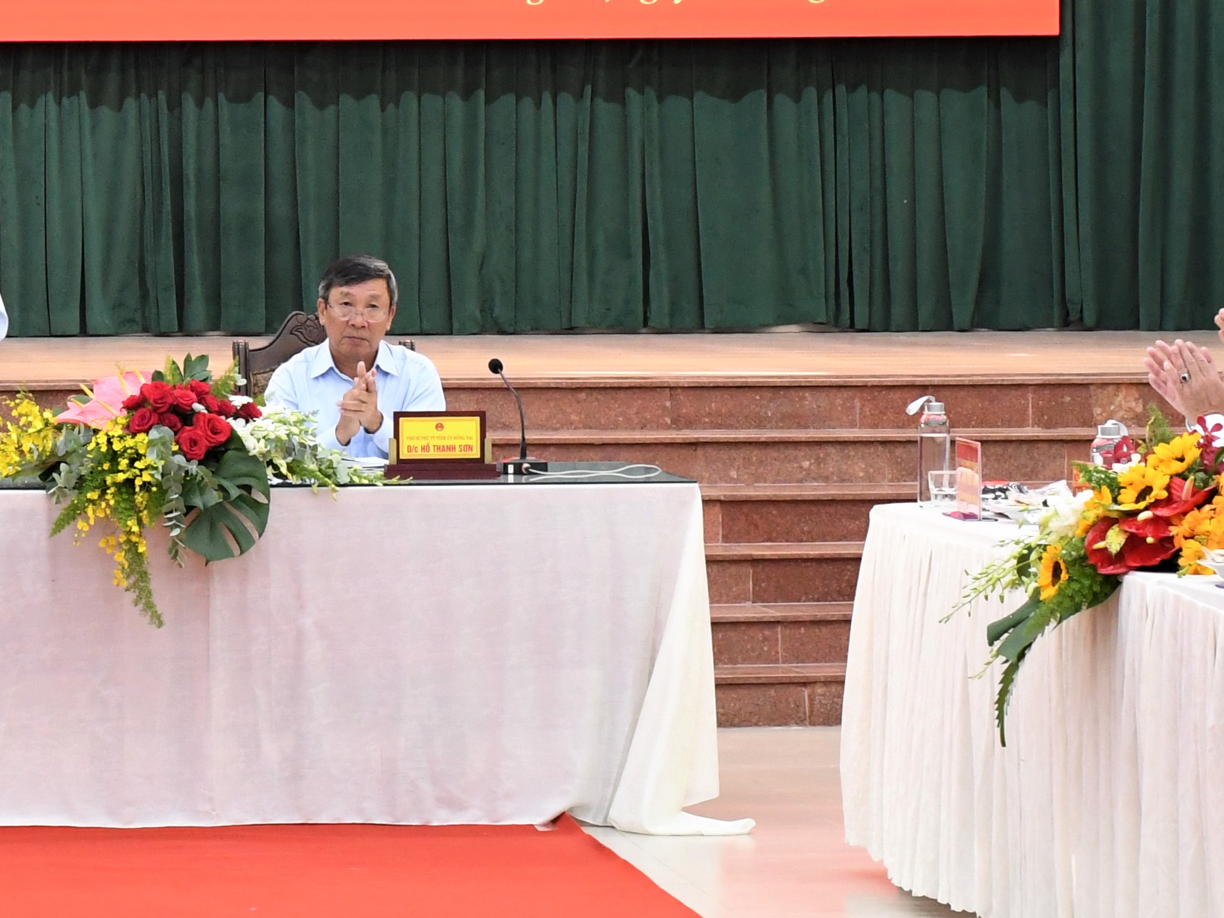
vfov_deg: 8.8
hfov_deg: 11.7
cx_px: 65
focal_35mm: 168
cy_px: 234
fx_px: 5940
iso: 2200
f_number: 8
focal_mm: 40
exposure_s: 1/60
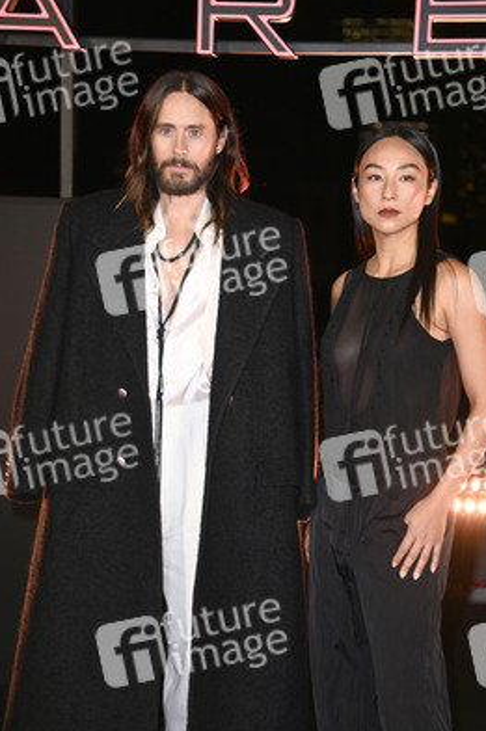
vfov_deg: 18.0
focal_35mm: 114
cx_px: 246
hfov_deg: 12.0
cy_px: 365
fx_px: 2314
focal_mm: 112
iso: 1000
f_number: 5.6
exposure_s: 1/80
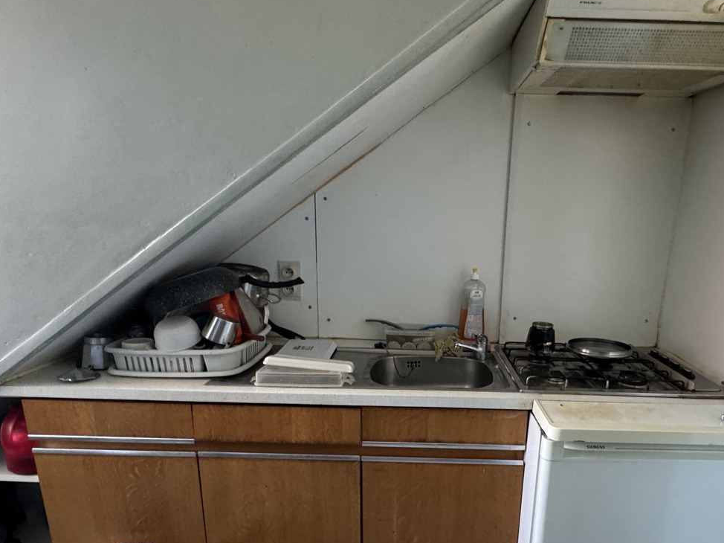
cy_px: 352
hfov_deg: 73.4
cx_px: 423
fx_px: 481
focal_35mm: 23
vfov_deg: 57.8
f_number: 2.2
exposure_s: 1/50
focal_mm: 2.22
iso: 640
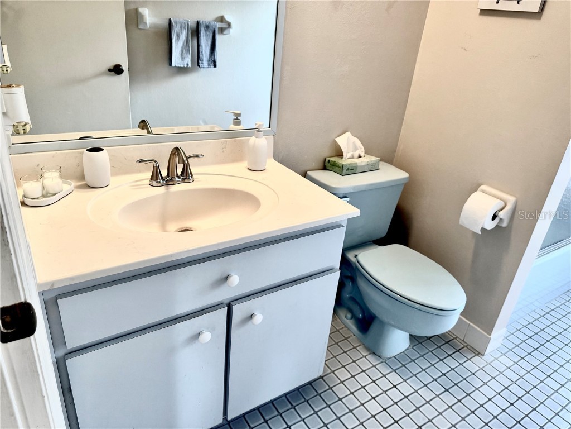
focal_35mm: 24
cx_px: 286
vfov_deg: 56.8
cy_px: 214
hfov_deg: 71.6
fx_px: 396
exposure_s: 1/120
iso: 200
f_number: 1.78
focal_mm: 6.76
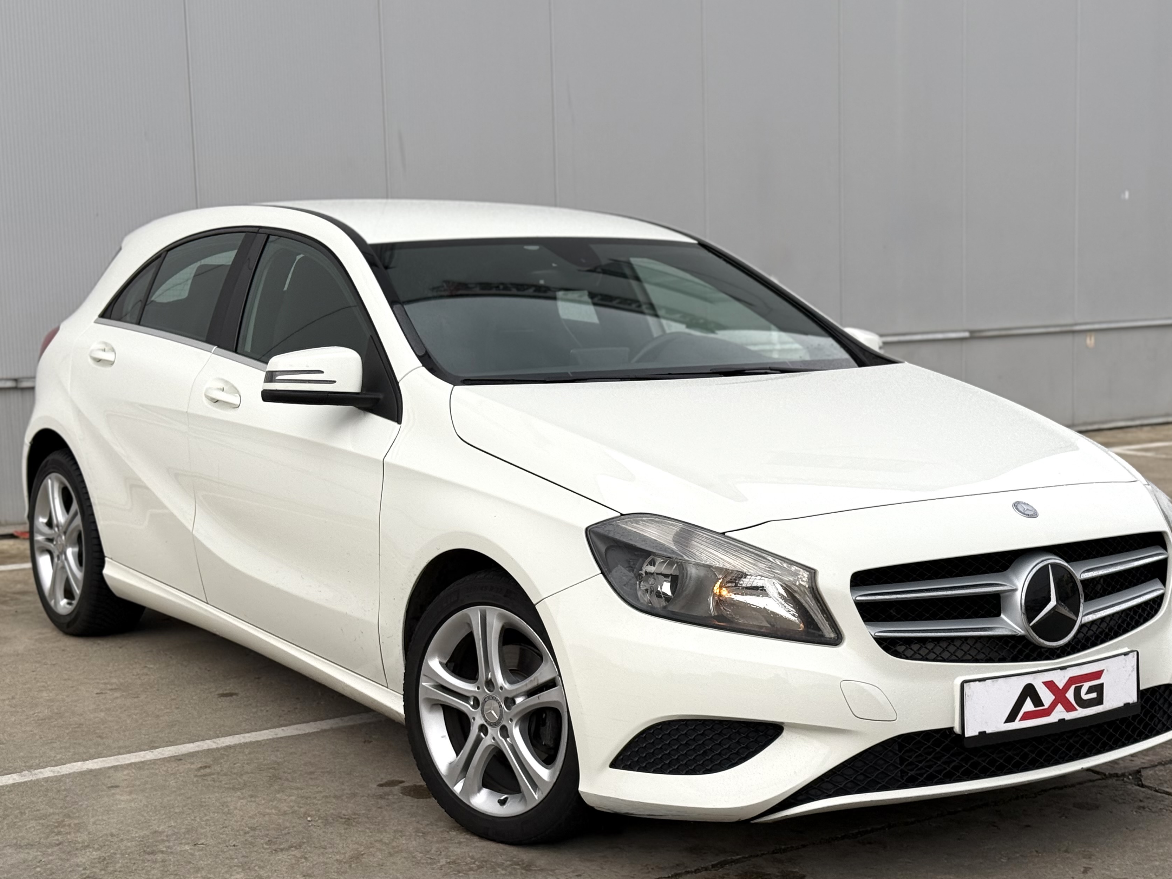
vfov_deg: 25.2
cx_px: 617
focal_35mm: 58
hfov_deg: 33.2
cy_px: 507
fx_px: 1964
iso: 64
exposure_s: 1/641
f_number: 1.78
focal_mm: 6.76
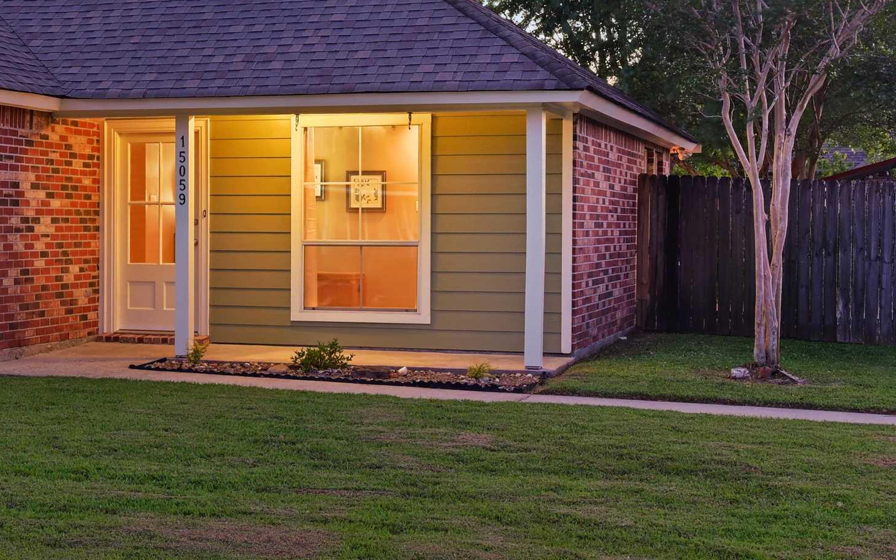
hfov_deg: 31.3
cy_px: 198
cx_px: 207
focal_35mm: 64
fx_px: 1563
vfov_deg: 20.3
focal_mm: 30
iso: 200
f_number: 14
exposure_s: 8
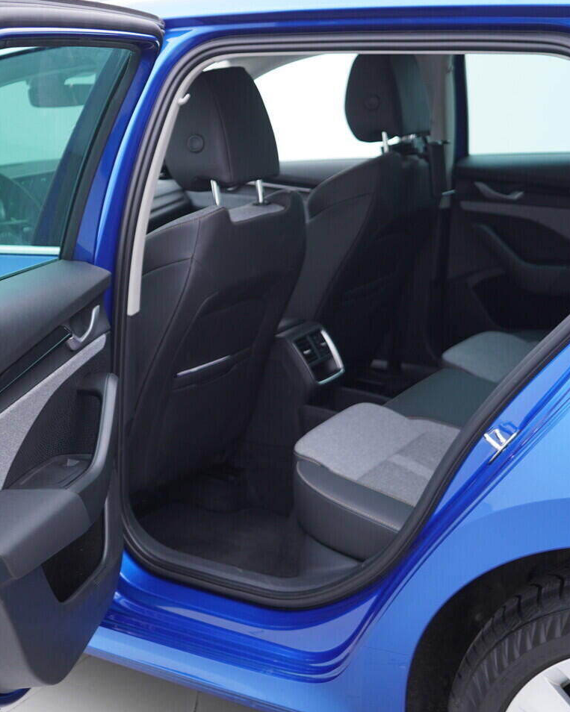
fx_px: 1076
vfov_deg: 36.7
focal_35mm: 51
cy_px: 355
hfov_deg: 29.5
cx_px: 202
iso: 160
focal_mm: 24
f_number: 2.8
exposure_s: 1/40
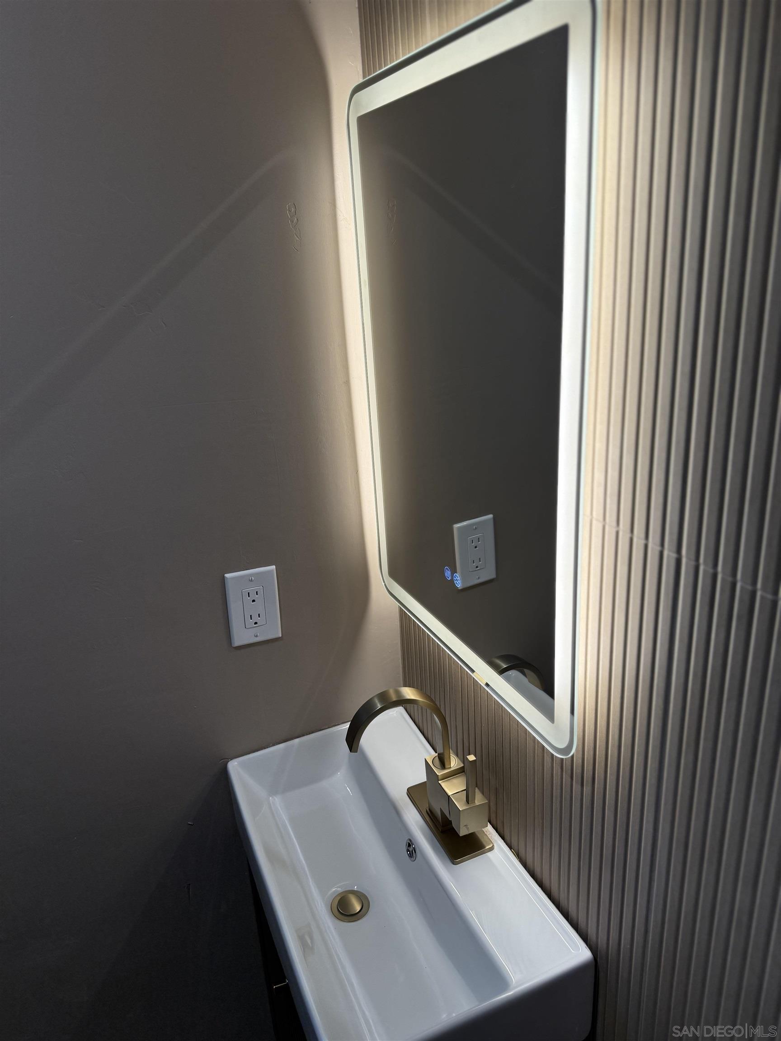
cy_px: 520
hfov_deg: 56.8
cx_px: 390
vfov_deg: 71.6
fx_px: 722
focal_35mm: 24
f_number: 1.78
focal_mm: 6.76
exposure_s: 1/234
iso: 160
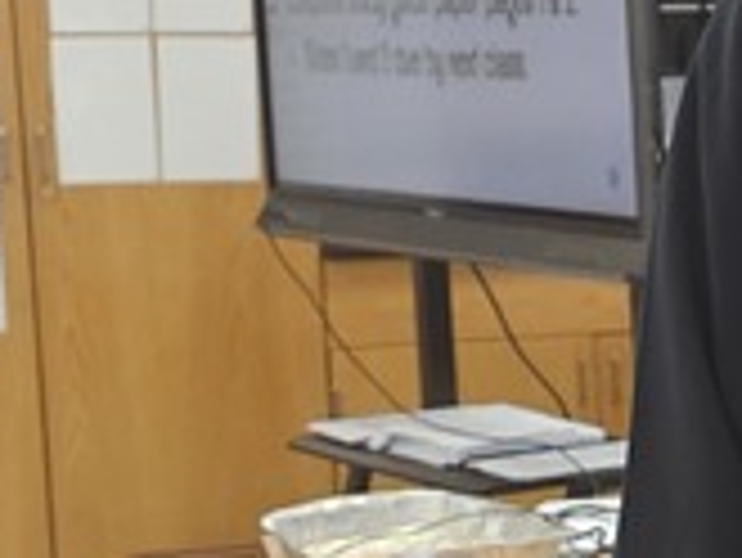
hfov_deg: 12.1
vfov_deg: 10.4
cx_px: 1515
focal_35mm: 143
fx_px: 3067
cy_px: 392
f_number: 1.7
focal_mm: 6.3
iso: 250
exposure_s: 1/120
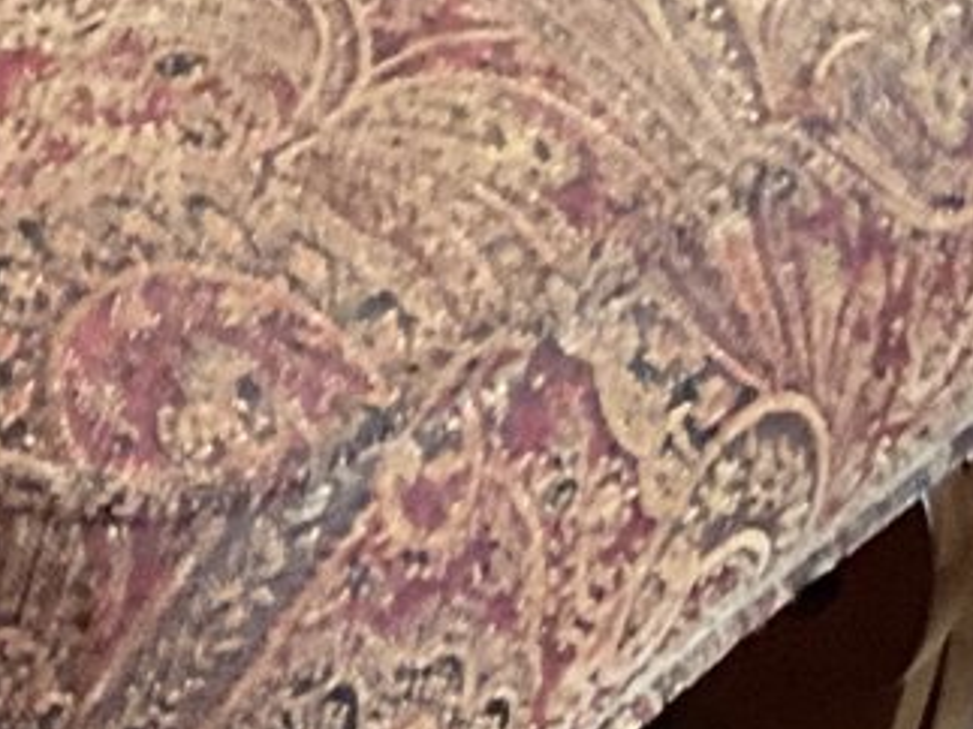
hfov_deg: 13.8
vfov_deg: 10.6
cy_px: 1008
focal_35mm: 136
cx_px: -360
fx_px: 3821
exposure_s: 1/30
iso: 500
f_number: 1.8
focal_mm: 3
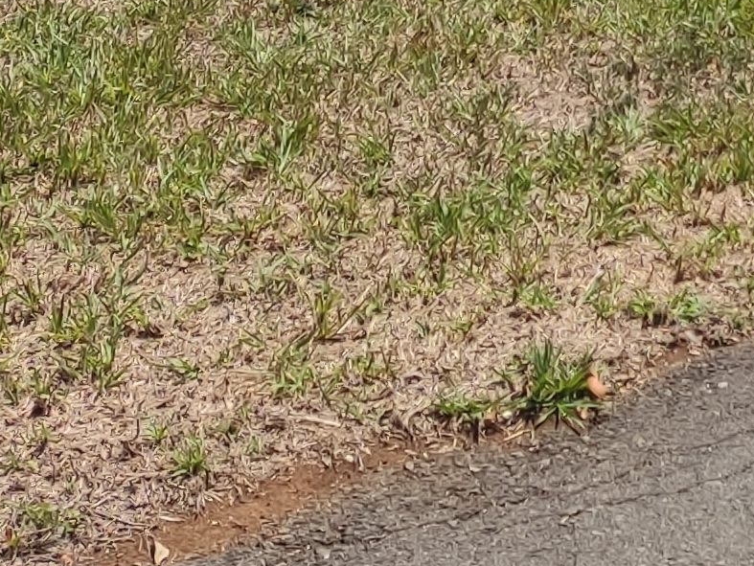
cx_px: 1410
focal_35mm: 127
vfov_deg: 10.2
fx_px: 2768
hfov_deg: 13.7
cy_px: -768
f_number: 1.79
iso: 50
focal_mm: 4.71
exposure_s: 1/1345
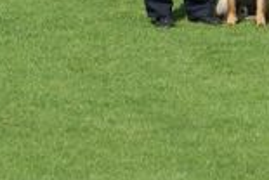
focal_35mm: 836
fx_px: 6259
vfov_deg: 1.7
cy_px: -111
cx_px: 484
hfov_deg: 2.5
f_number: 6.3
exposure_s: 1/250
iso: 100
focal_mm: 135
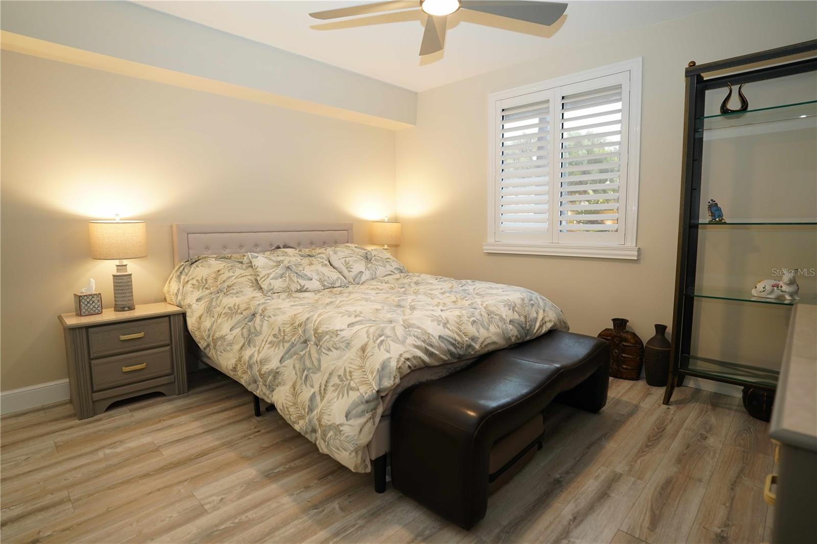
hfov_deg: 90.0
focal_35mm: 18
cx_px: 408
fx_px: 408
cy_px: 272
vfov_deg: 67.4
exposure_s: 1/60
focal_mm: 18
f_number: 2.8
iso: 1000
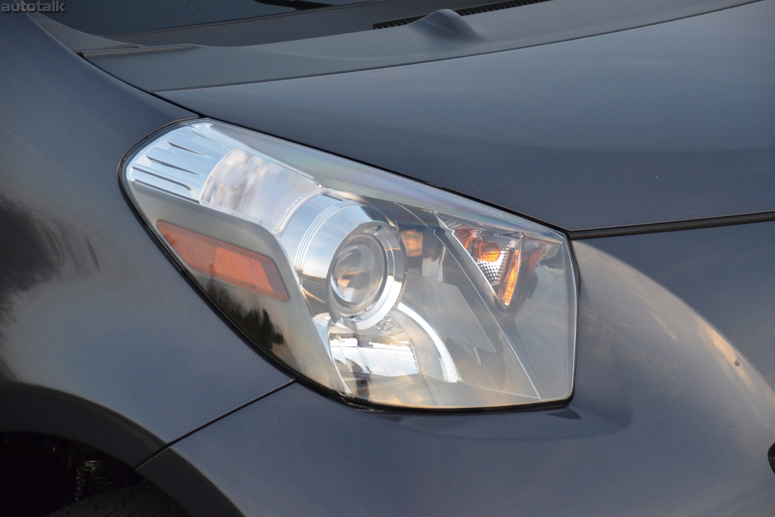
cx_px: 386
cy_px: 258
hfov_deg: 15.1
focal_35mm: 136
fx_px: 2927
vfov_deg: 10.1
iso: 1600
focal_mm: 90
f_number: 5.3
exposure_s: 1/250
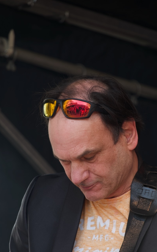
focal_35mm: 317
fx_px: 2169
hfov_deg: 4.1
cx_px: 77
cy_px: 126
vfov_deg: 6.6
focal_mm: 113.69
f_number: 4
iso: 100
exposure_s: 1/80
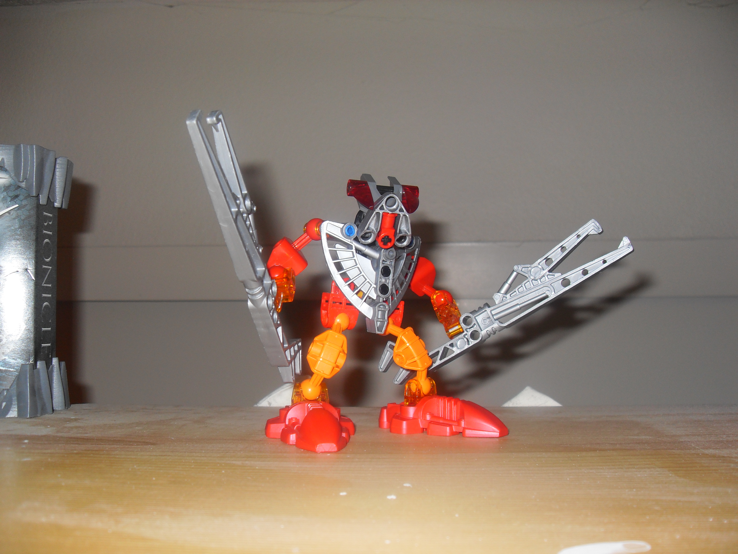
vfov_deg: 41.8
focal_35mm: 34
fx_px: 725
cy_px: 277
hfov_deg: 54.0
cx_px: 369
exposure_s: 1/45
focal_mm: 6.3
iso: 100
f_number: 2.8
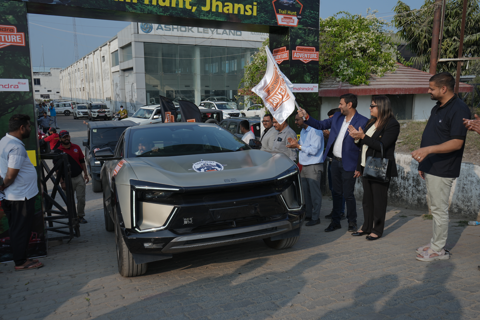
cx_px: 240
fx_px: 373
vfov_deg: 46.4
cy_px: 160
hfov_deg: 65.5
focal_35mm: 28
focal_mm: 28
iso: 64
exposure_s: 1/200
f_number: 9
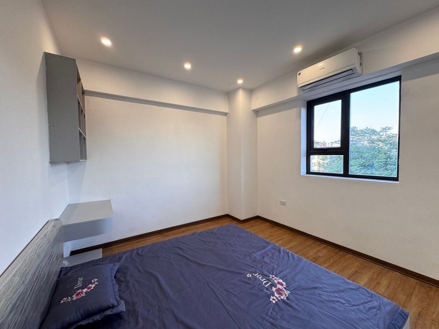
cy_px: 164
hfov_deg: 102.1
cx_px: 220
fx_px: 178
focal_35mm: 14
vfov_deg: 85.7
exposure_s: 1/100
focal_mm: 2.22
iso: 80
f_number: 2.2
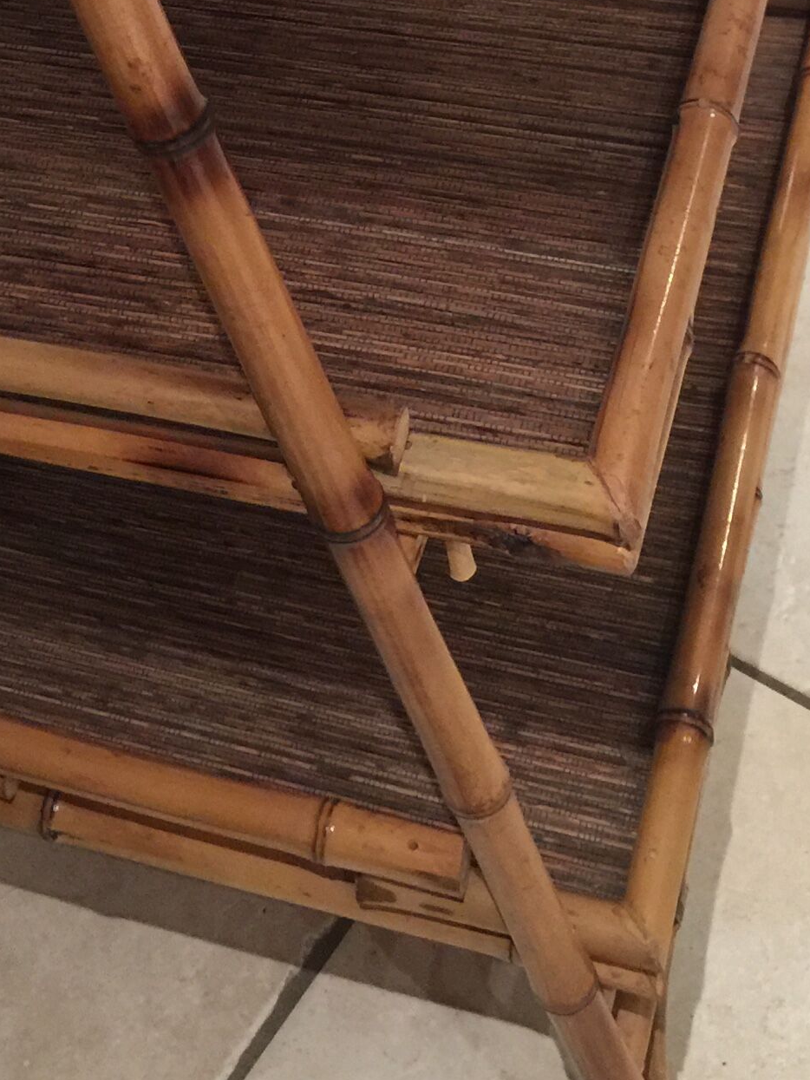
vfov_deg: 23.4
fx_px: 2371
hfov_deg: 19.3
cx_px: 266
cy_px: -221
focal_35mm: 76
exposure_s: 1/10
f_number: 2.2
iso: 100
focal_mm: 4.15
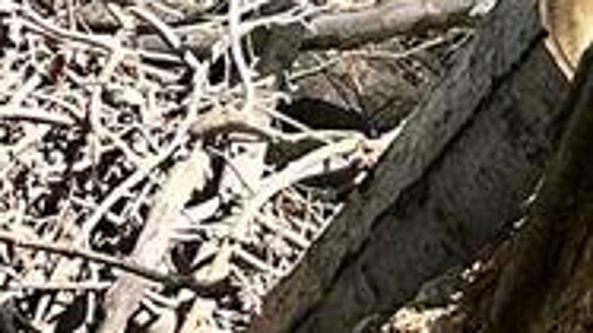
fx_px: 3159
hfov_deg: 9.7
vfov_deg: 4.9
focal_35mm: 201
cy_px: -1319
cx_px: 1307
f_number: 1.78
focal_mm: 6.86
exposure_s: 1/690
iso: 80
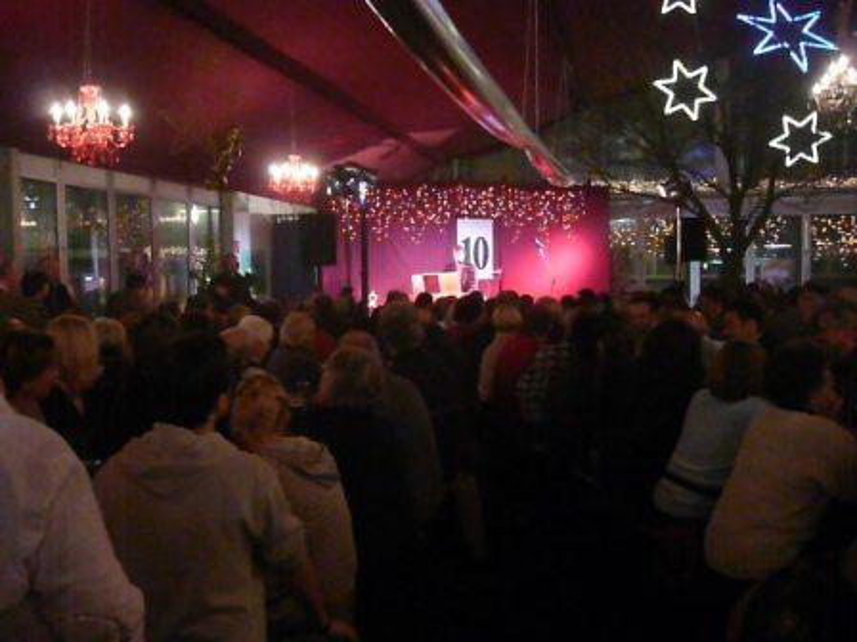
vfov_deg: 40.7
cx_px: 428
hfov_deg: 52.6
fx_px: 867
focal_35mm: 35
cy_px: 321
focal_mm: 5.8
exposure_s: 1/30
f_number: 2.8
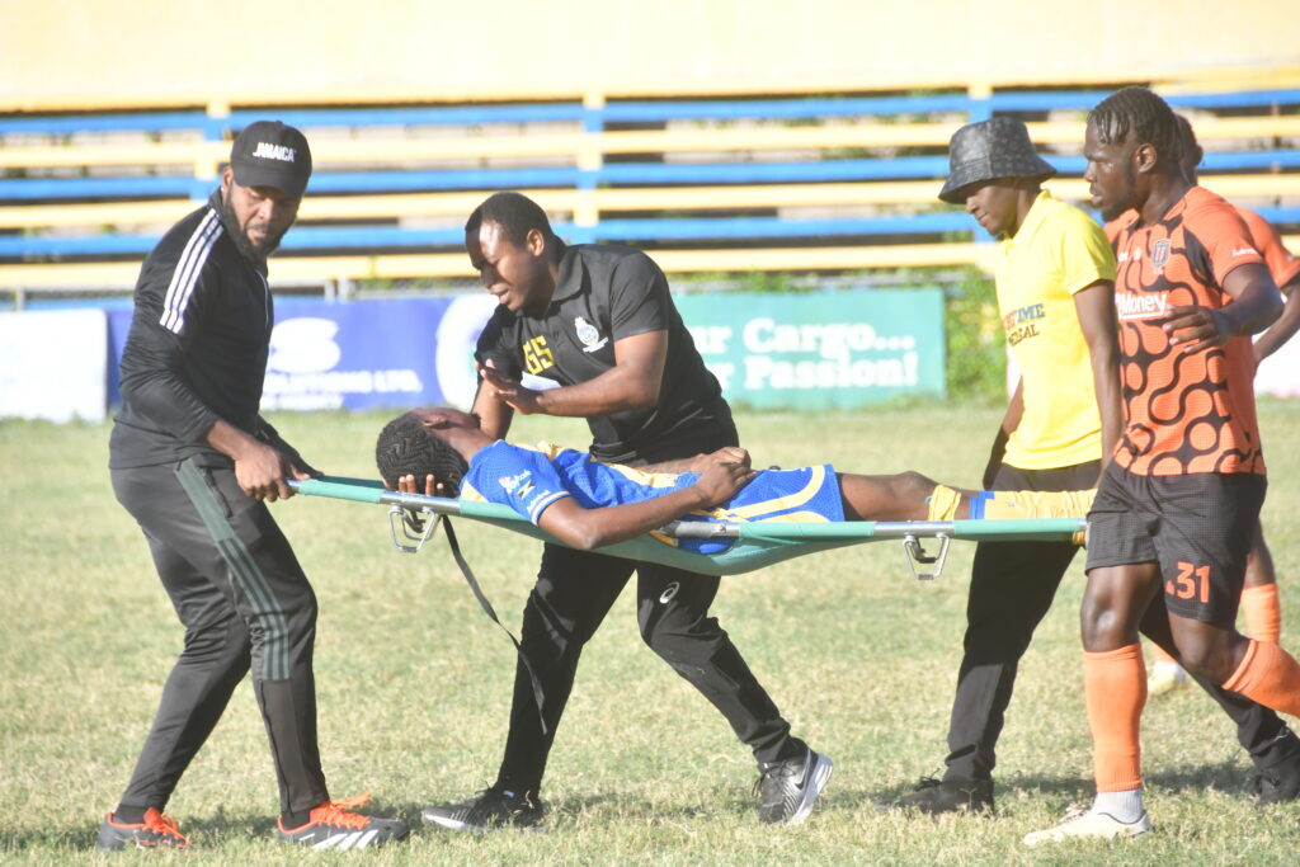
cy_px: 434
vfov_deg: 5.4
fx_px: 9209
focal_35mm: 255
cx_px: 650
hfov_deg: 8.1
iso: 400
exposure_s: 1/800
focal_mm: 170
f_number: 5.6
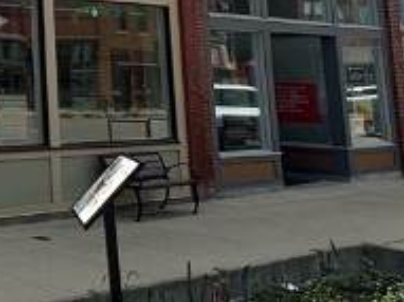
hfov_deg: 20.8
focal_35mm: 75
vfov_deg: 18.5
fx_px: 875
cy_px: -68
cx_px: -250
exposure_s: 1/1233
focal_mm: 2.22
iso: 40
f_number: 2.2
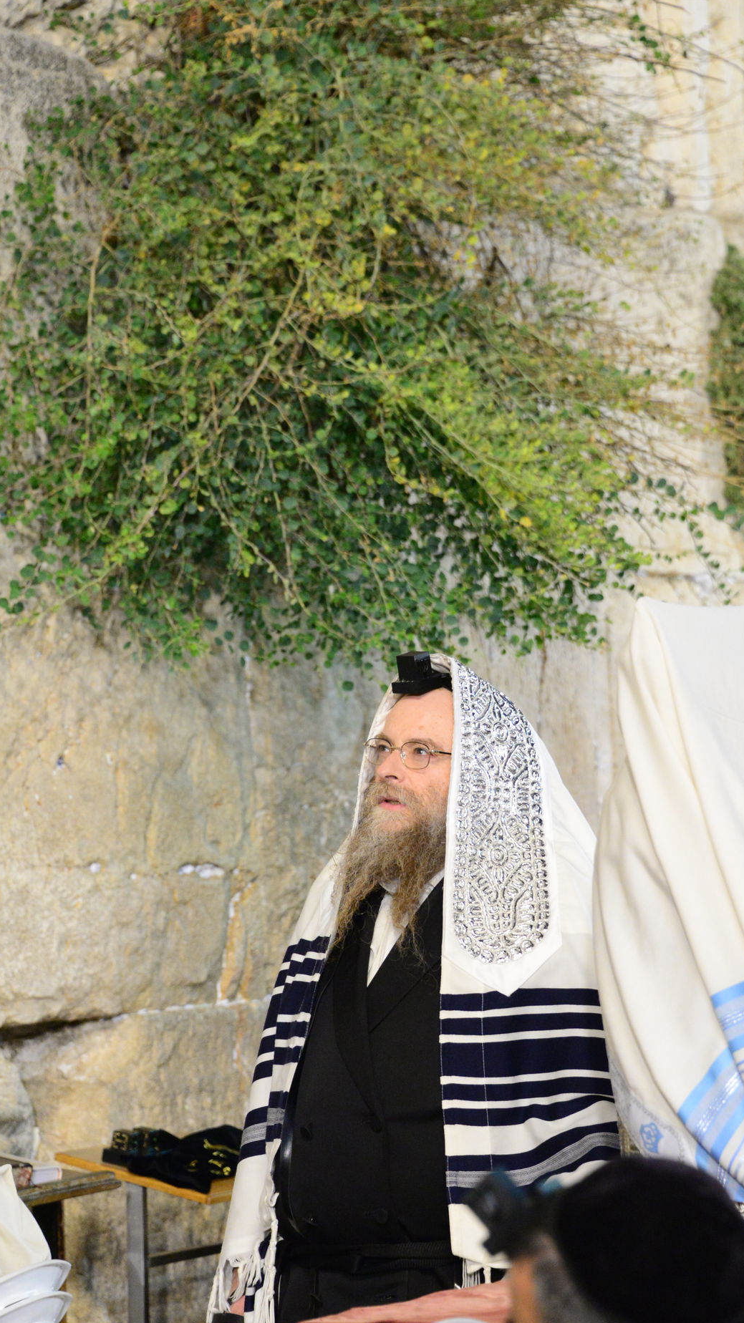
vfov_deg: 17.2
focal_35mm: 125
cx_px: 440
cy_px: 709
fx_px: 4386
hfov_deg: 9.7
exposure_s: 1/60
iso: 5000
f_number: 5.3
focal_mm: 105
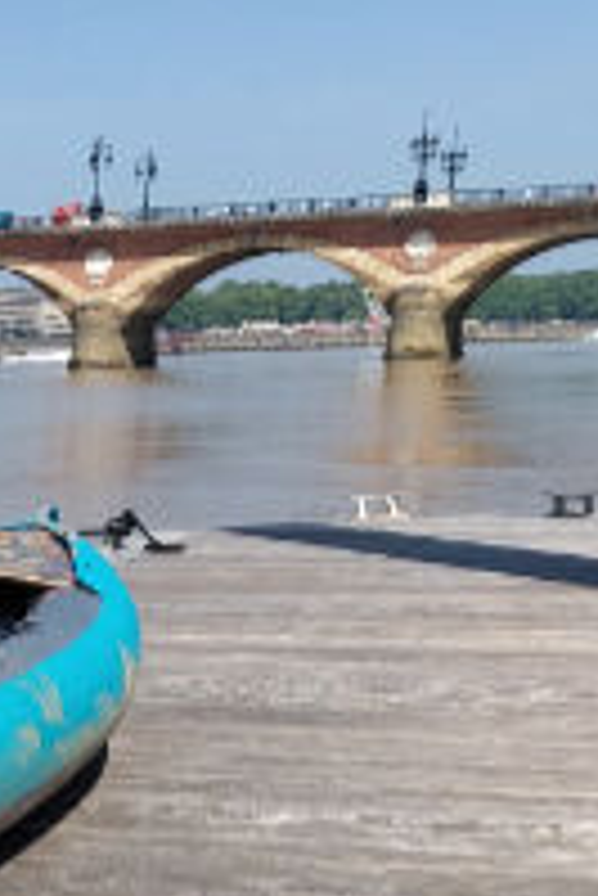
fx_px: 2114
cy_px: 873
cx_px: -634
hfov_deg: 13.5
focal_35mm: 85
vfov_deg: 23.0
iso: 25
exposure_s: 1/1398
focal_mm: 5.2
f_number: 1.8
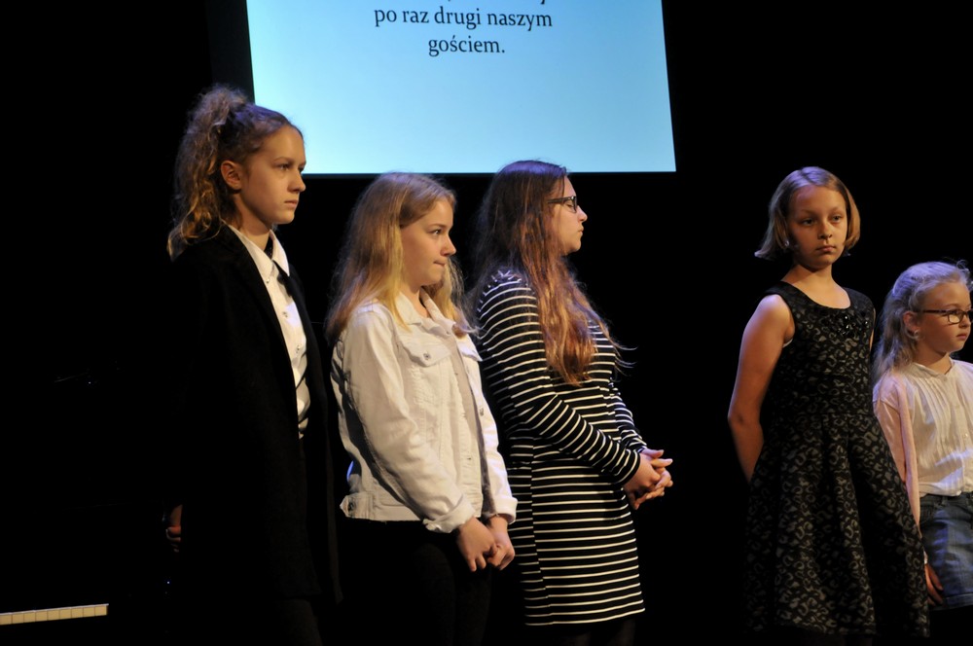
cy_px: 323
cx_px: 486
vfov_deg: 15.7
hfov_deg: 23.4
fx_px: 2348
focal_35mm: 87
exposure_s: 1/30
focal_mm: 58
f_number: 5
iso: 1250
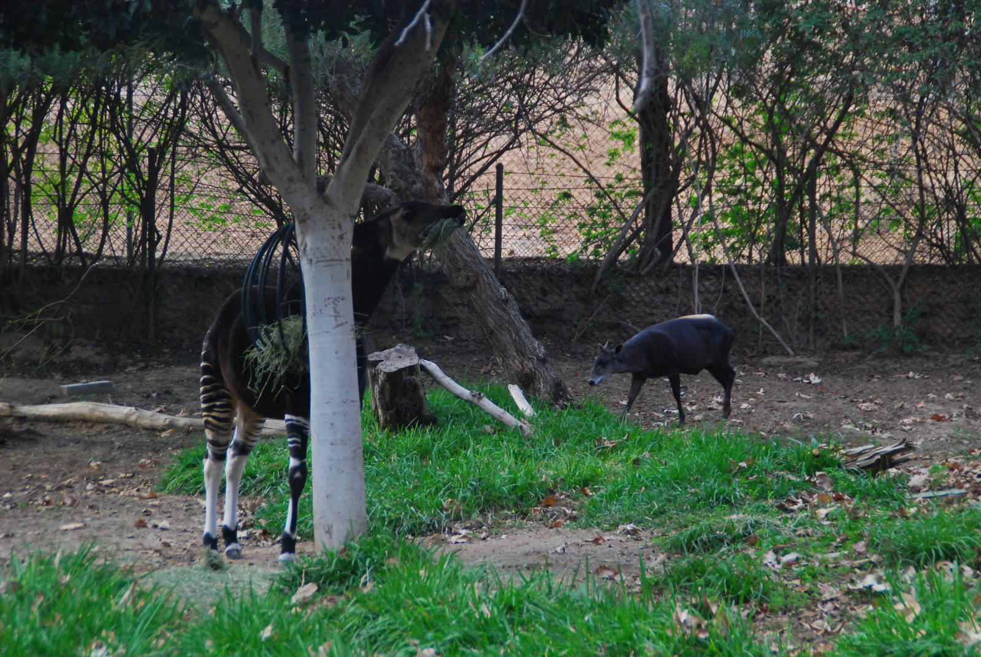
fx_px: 4297
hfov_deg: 13.0
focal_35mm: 158
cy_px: 328
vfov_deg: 8.7
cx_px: 490
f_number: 6
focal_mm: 105
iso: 1000
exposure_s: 1/125
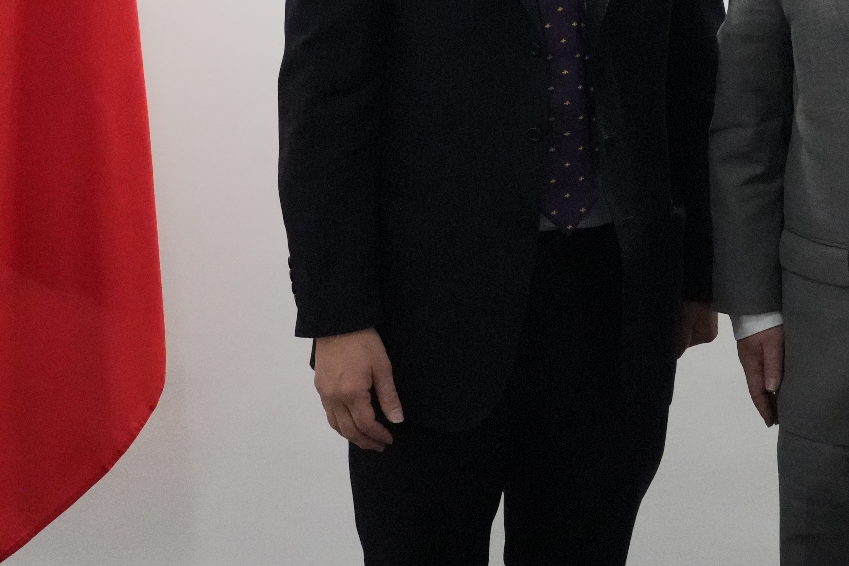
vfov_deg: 14.7
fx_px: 2075
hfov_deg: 22.9
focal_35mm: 88
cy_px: -208
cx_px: 646
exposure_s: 1/100
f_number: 10
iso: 10000
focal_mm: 32
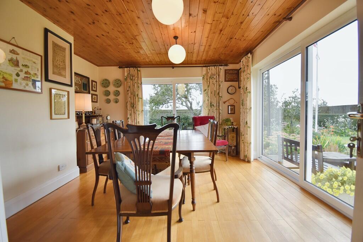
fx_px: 151
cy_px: 121
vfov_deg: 77.3
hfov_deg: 100.4
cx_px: 182
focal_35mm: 15
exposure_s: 1/40
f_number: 4.5
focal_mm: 10
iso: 100
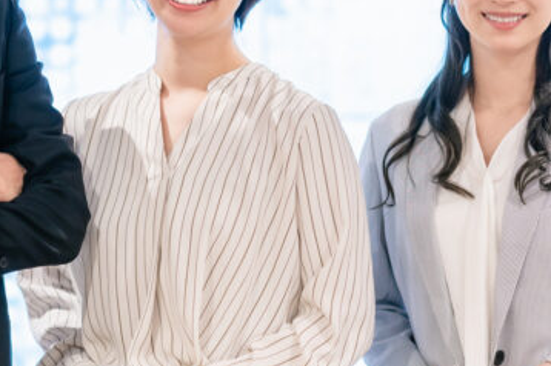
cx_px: 71
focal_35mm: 243
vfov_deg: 5.6
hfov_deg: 8.5
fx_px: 3716
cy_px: 88
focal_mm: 85
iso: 400
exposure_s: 1/160
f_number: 2.8
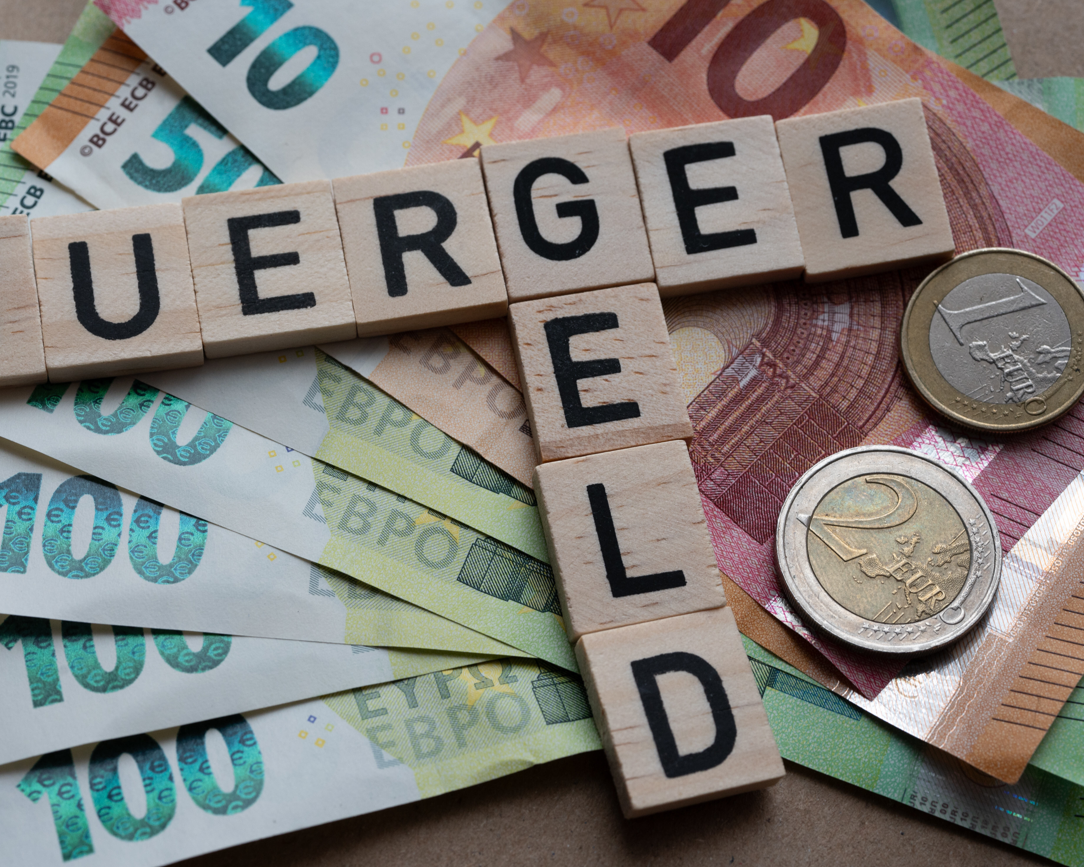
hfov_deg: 33.0
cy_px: 438
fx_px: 1829
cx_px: 454
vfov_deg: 26.7
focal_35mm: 57
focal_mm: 50
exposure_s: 1/50
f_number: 11
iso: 720
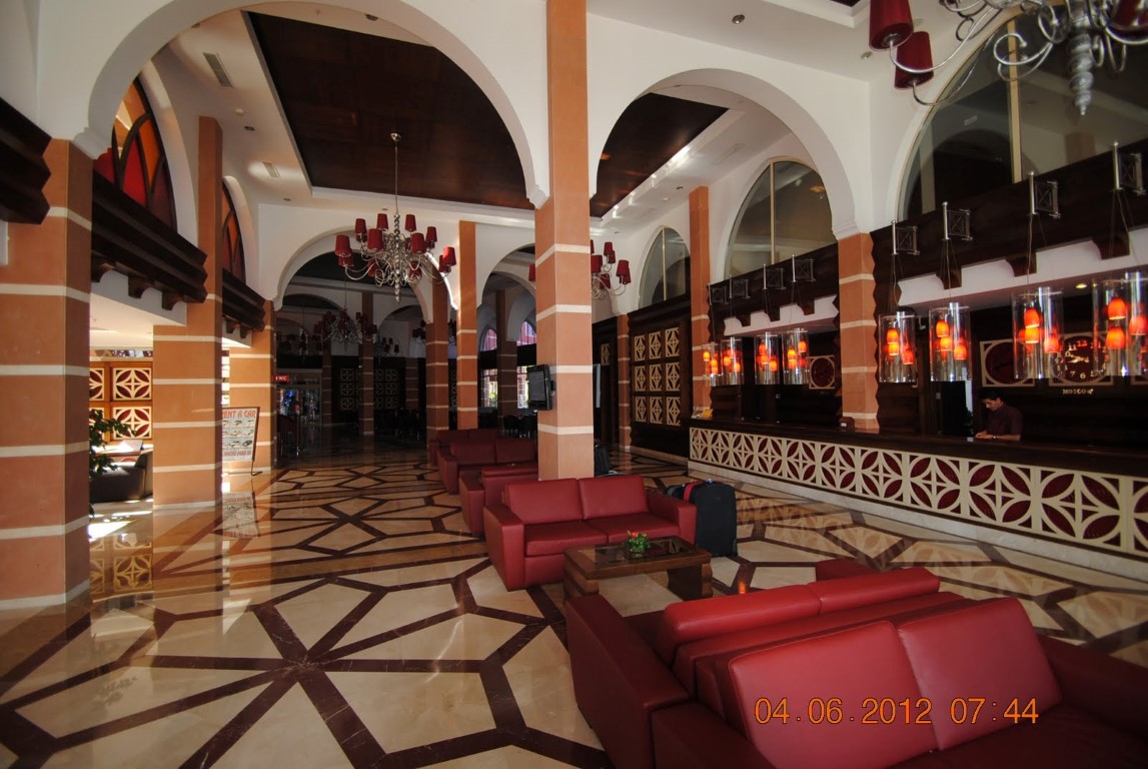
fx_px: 479
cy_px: 384
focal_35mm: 15
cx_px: 574
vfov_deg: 77.5
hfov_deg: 100.3
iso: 200
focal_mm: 10
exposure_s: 1/60
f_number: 3.5
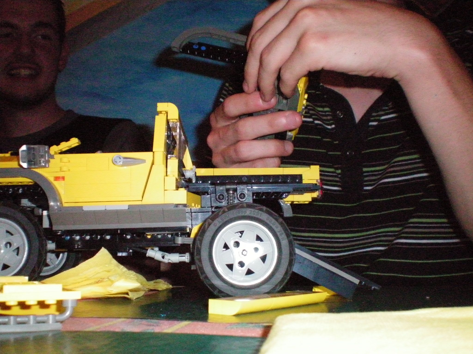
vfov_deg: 37.7
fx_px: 519
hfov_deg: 49.0
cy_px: 177
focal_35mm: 38
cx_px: 236
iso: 800
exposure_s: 1/125
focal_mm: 6.3
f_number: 4.6
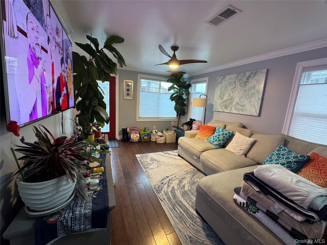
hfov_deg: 102.1
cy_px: 122
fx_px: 132
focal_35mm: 14
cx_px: 164
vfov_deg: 85.7
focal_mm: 2.22
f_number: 2.2
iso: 250
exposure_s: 1/60
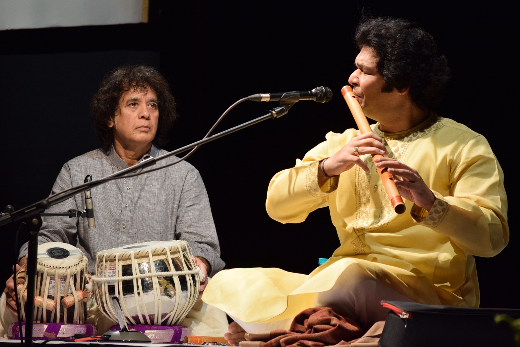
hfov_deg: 7.8
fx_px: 3794
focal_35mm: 262
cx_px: 260
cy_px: 174
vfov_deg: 5.2
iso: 800
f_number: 6.3
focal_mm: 175
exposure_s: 1/80
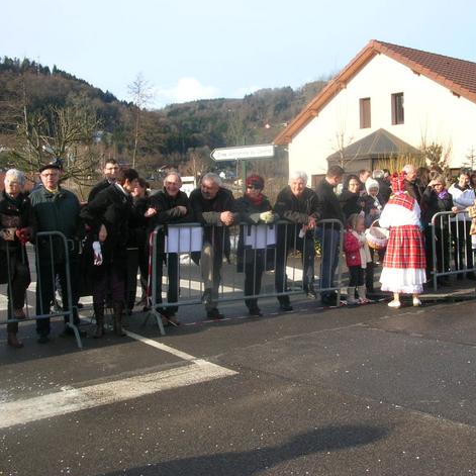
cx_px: 275
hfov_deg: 39.9
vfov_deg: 40.0
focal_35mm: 42
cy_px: 242
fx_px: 653
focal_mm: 5.8
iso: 50
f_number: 5.6
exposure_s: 1/157
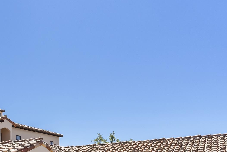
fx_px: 240
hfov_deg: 44.3
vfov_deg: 30.5
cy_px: 177
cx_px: 7
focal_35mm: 38
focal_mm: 16
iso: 500
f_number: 8
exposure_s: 1/800
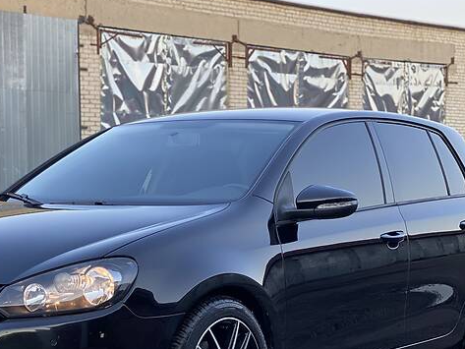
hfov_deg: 22.2
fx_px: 1182
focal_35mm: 88
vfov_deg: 16.8
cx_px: 160
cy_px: 217
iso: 20
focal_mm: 6
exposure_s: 1/144
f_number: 2
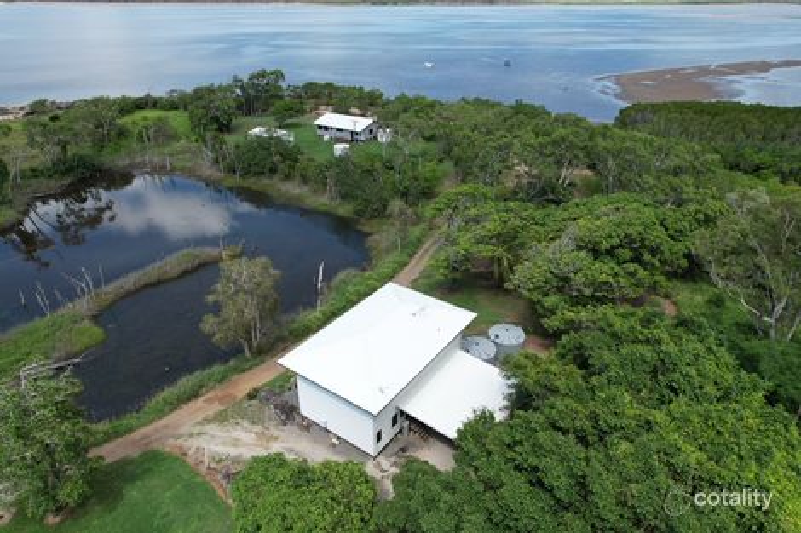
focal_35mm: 22
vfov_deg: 57.2
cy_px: 266
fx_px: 489
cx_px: 400
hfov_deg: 78.6
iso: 120
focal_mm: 8.38
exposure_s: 1/1250
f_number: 2.8
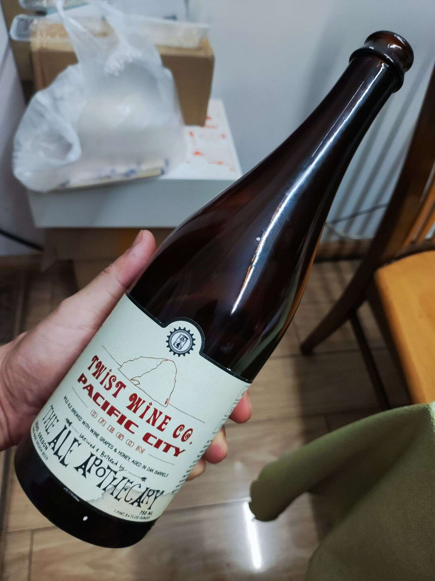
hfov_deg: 54.9
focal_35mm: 25
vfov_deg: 69.4
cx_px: 218
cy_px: 290
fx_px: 419
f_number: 1.79
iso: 558
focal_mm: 4.71
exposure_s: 1/50
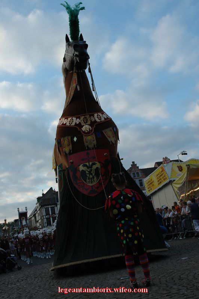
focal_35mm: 38
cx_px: 100
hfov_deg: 35.4
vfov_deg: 51.3
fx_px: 311
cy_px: 150
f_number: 8
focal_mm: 25
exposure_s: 1/160
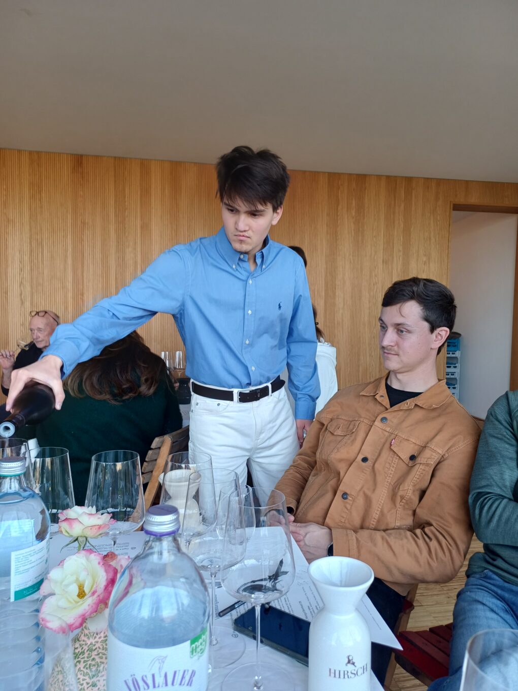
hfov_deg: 54.9
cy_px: 346
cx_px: 259
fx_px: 499
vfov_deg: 69.4
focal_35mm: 25
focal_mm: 4.65
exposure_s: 1/60
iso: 80
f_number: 1.8
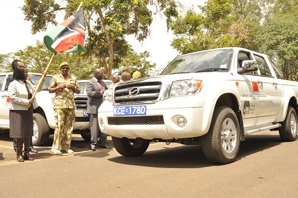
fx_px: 298
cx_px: 149
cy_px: 99
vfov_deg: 36.8
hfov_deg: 53.2
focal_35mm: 36
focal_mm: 24
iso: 400
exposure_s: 1/640
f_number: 8
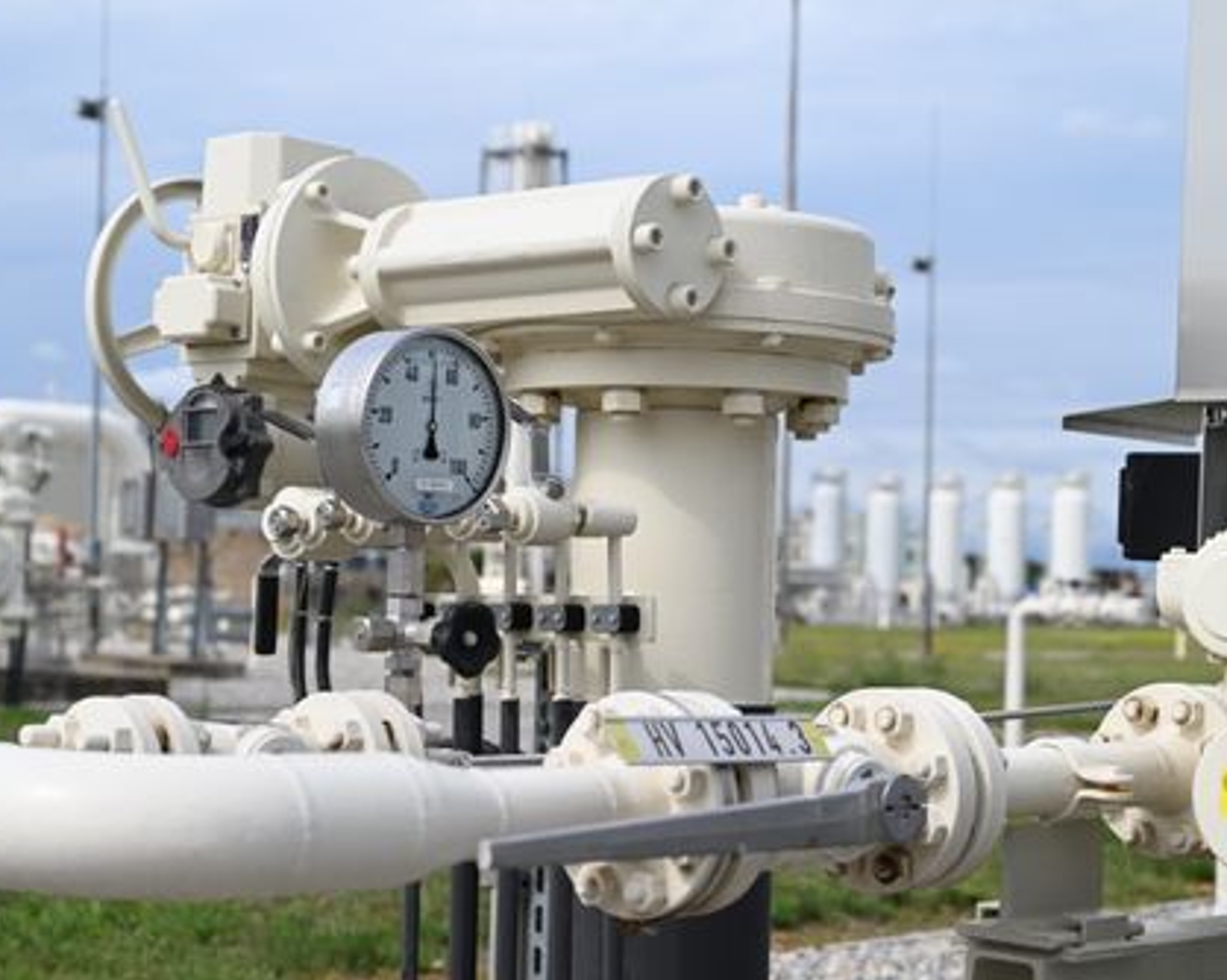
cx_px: 663
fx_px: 2505
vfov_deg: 22.1
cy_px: 497
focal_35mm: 69
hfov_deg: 27.5
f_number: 5.6
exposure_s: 1/800
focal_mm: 60
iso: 100
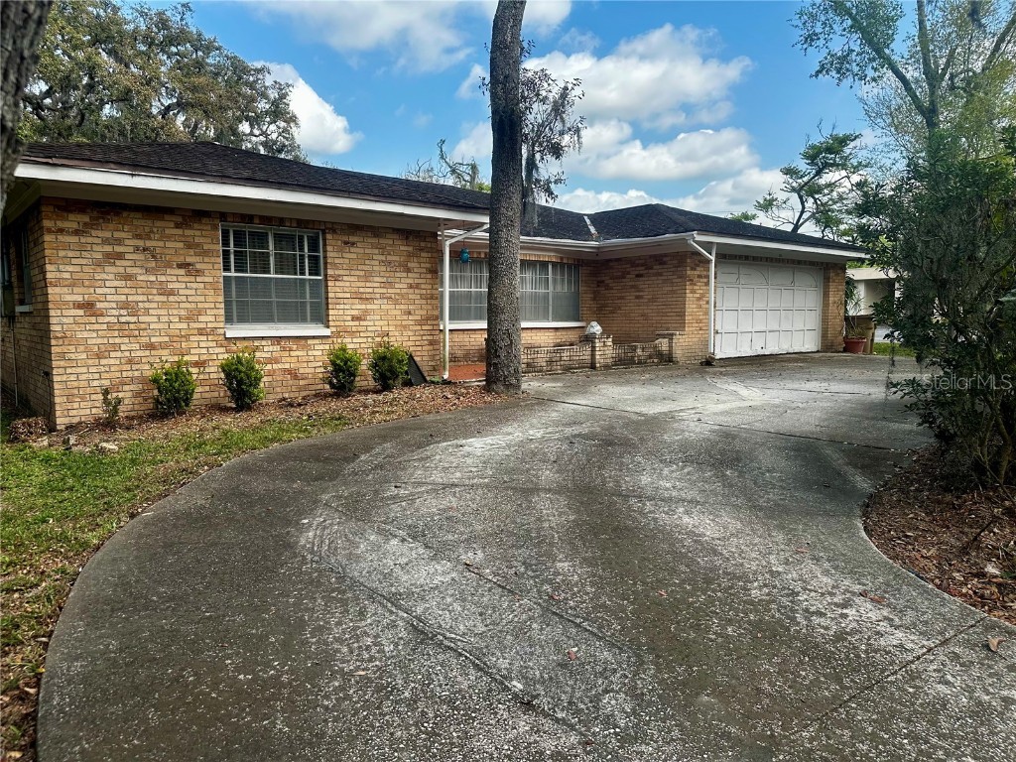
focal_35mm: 24
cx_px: 508
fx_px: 704
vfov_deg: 56.8
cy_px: 381
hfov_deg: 71.6
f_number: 1.78
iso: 80
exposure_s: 1/1916
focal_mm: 6.86
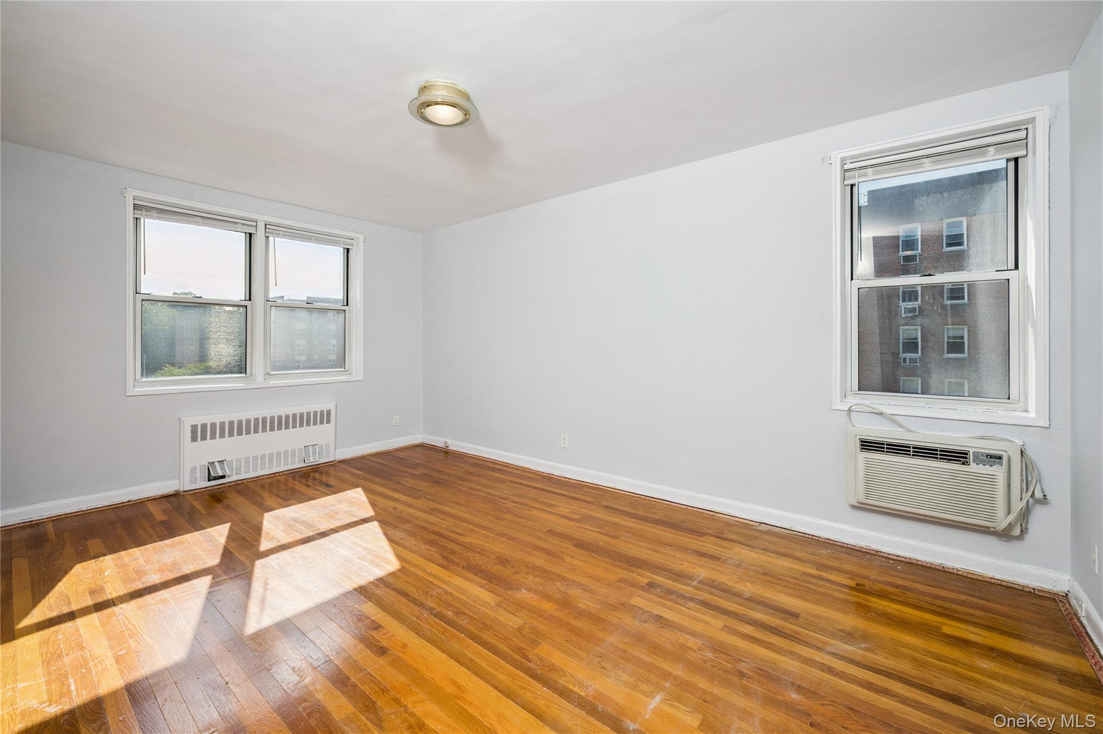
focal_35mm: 14
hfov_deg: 104.3
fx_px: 429
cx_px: 552
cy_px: 367
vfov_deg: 81.1
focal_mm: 14
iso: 200
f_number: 11
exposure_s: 1/125
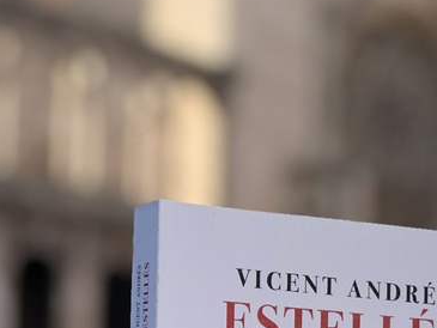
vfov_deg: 8.9
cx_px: 590
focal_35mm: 165
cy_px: 418
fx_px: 2084
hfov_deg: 11.6
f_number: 2.8
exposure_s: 1/234
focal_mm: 6.6
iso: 20
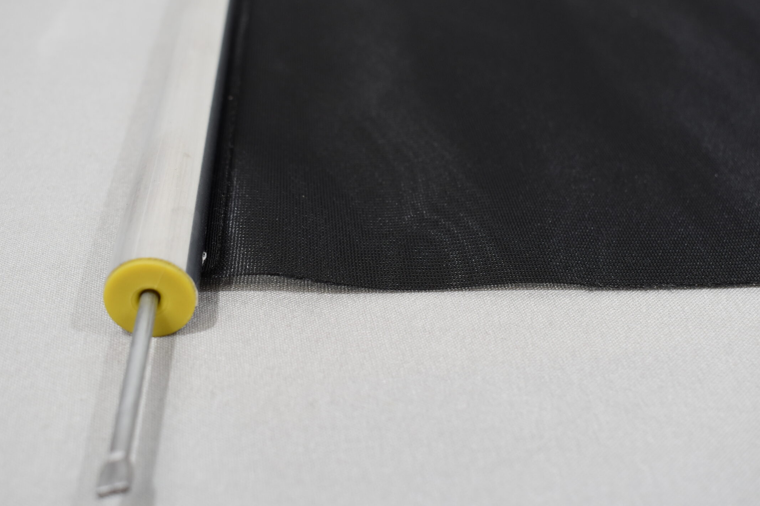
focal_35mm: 47
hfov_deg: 41.9
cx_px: 394
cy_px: 251
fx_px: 992
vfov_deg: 28.6
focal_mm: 26
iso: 450
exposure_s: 1/60
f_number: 5.6
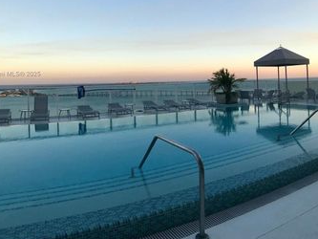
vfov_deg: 34.0
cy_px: 74
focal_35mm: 42
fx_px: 386
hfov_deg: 44.6
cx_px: 183
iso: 20
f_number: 1.8
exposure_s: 1/532
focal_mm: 3.99
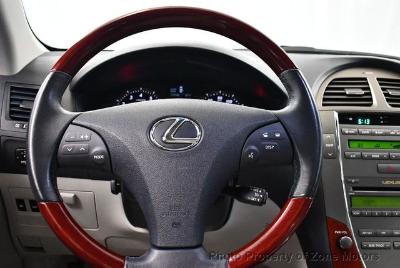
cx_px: 200
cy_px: 134
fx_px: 401
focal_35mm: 36
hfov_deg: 53.1
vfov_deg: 37.0
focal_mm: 18
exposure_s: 1/100
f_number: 3.5
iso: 3200
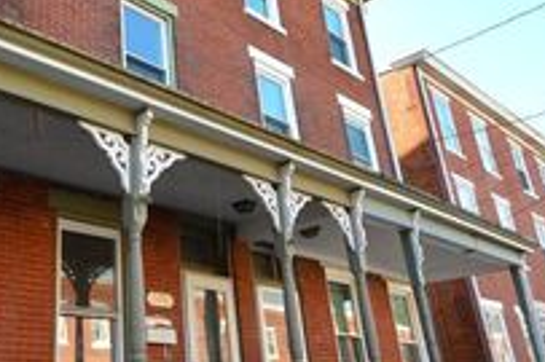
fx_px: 560
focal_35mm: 37
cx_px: 140
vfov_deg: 35.9
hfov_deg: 49.9
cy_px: 168
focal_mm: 10
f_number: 5.6
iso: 160
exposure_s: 1/125
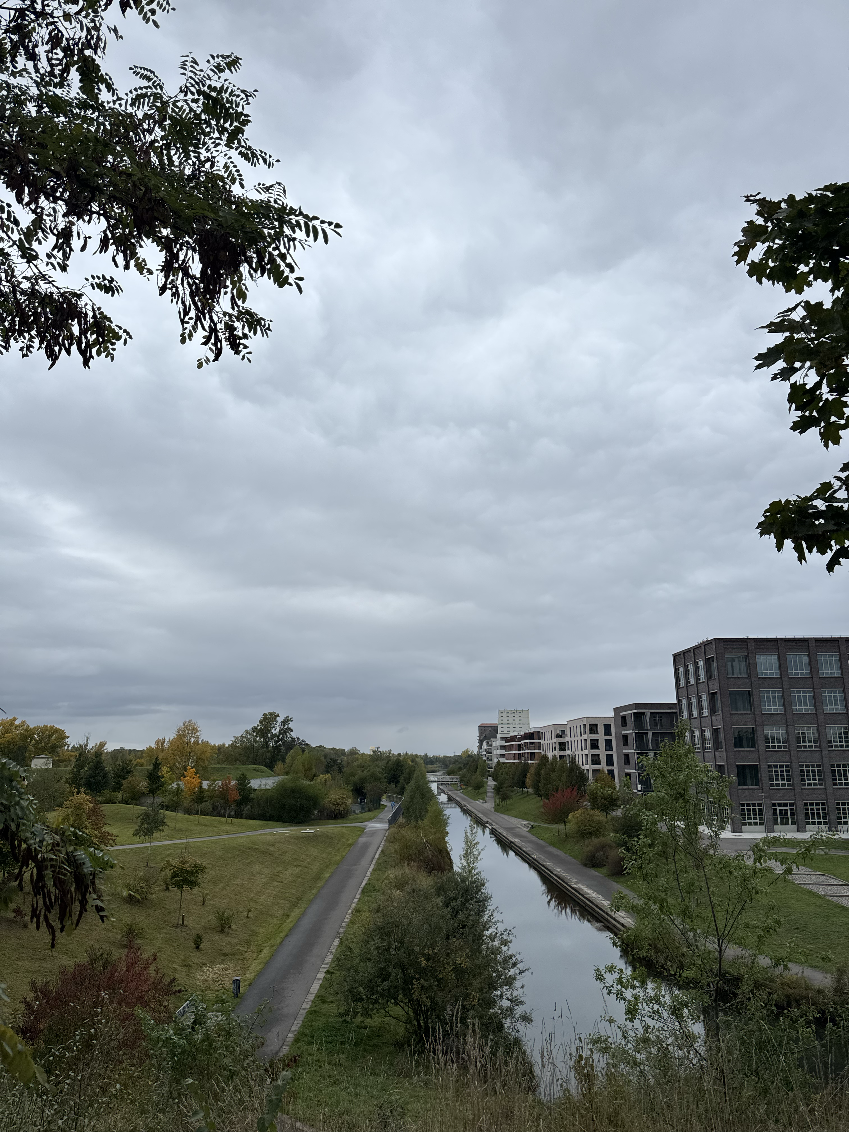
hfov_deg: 56.8
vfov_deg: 71.6
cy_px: 566
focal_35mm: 24
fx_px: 785
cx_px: 424
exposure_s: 1/2041
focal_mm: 6.76
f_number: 1.78
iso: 80
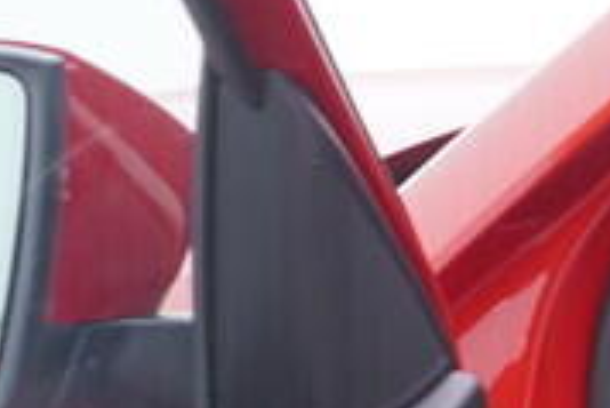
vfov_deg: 6.6
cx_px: 1189
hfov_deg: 9.3
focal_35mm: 207
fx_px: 3510
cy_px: 609
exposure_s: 1/40
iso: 125
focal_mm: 24
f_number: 2.8
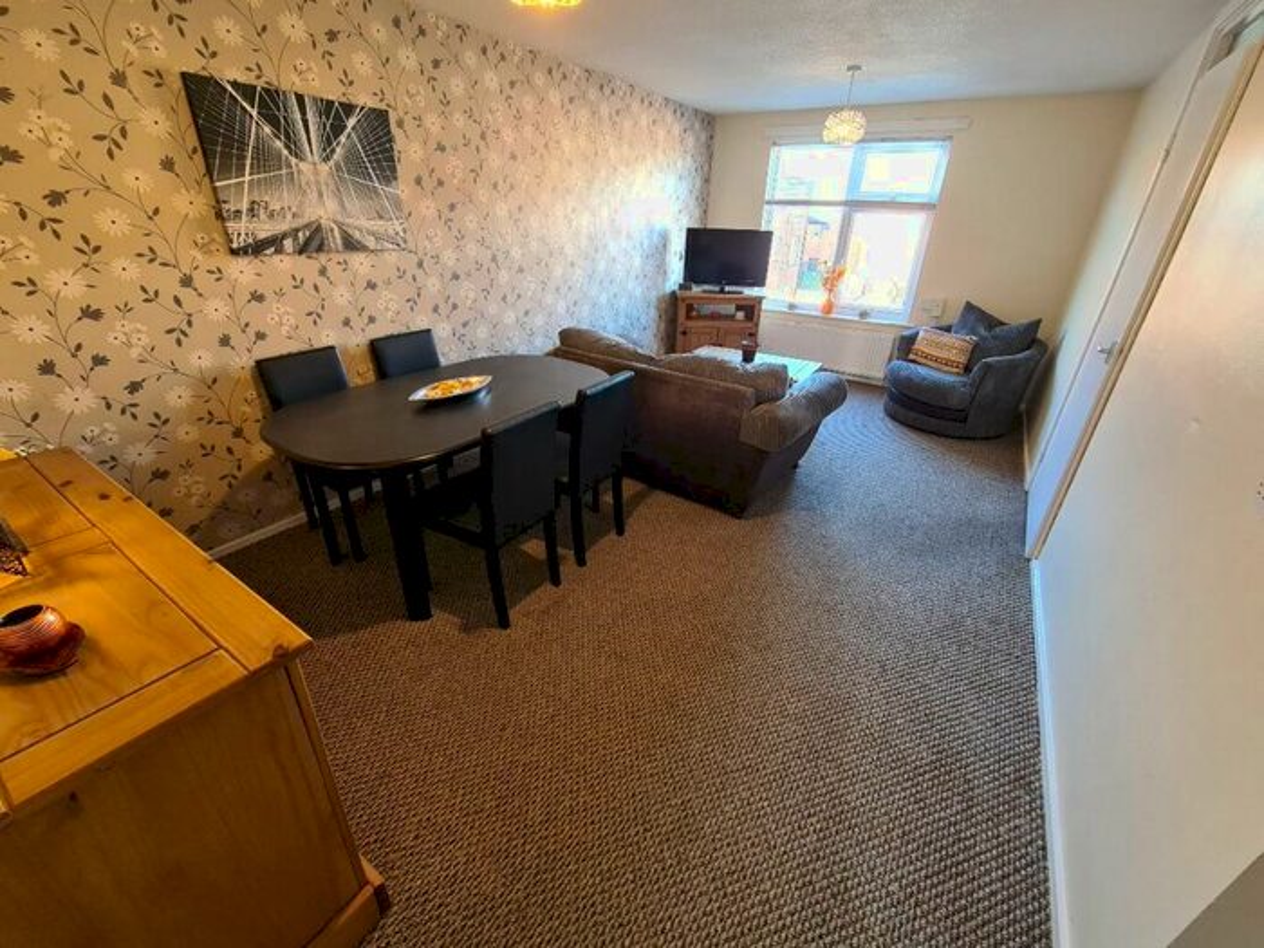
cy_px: 474
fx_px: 475
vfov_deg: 89.9
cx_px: 632
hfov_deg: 106.2
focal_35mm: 13
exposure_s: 1/33
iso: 320
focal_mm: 2.22
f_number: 2.2
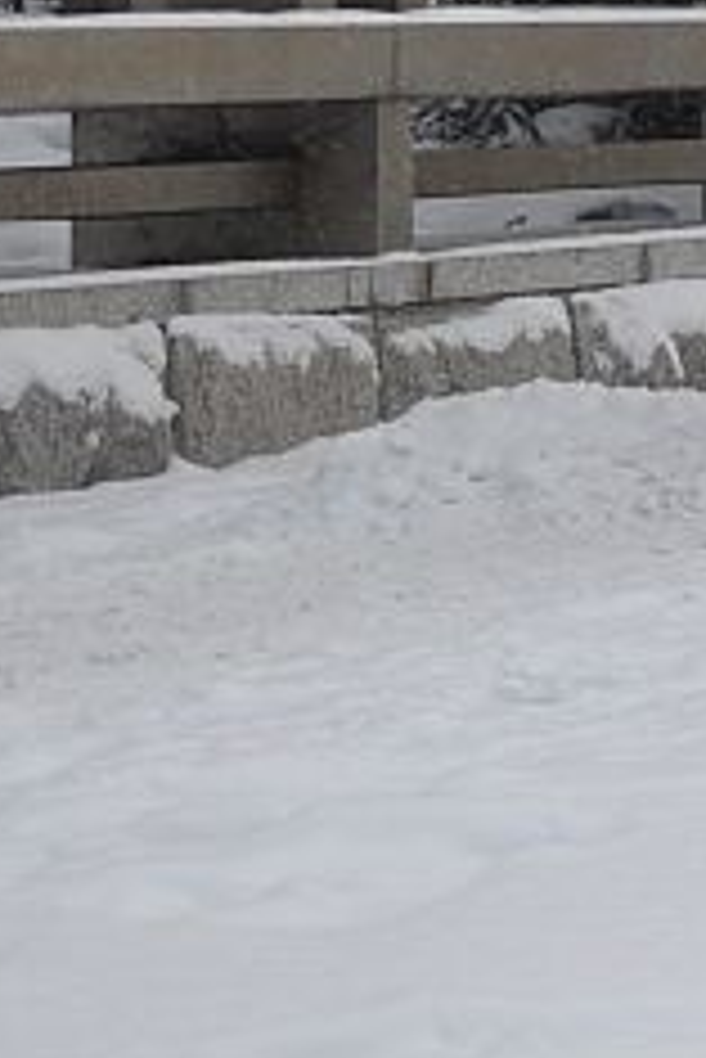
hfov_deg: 4.9
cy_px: -434
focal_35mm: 268
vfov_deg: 7.6
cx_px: 2266
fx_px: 7858
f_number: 7.1
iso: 250
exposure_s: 1/200
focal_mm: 35
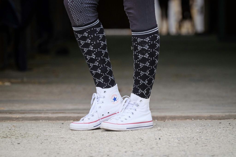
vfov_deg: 6.7
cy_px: 78
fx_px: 1351
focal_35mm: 206
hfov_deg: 10.0
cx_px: 118
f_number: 4
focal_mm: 137.5
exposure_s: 1/250
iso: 640
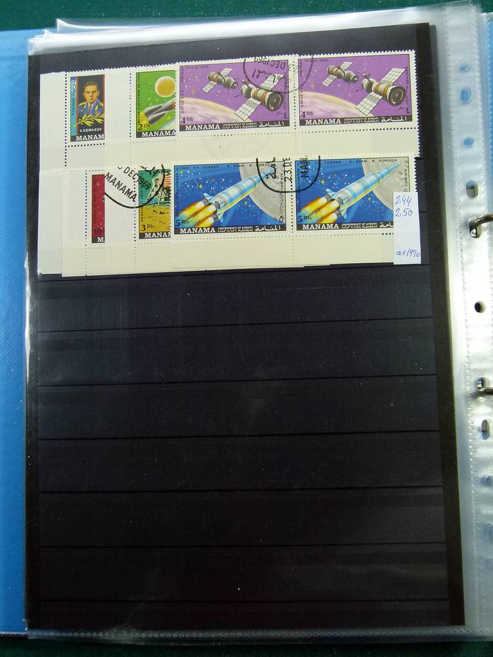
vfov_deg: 52.6
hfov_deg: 40.7
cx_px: 246
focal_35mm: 35
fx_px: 665
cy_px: 328
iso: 250
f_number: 3.1
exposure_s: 1/250
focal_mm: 6.3
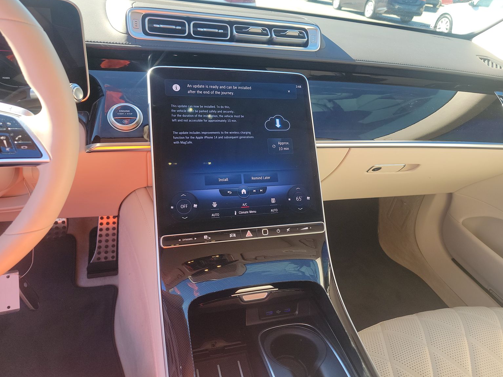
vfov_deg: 54.9
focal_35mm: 25
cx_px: 257
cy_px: 182
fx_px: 363
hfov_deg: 69.4
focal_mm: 6.7
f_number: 1.8
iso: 72
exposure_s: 1/119
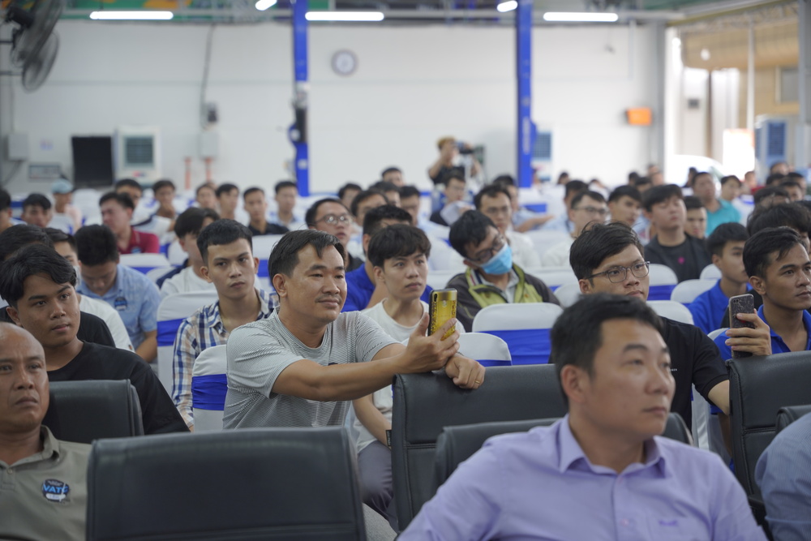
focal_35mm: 70
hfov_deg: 28.8
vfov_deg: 19.5
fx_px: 1577
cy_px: 270
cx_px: 406
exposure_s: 1/100
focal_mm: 70
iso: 320
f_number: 2.8
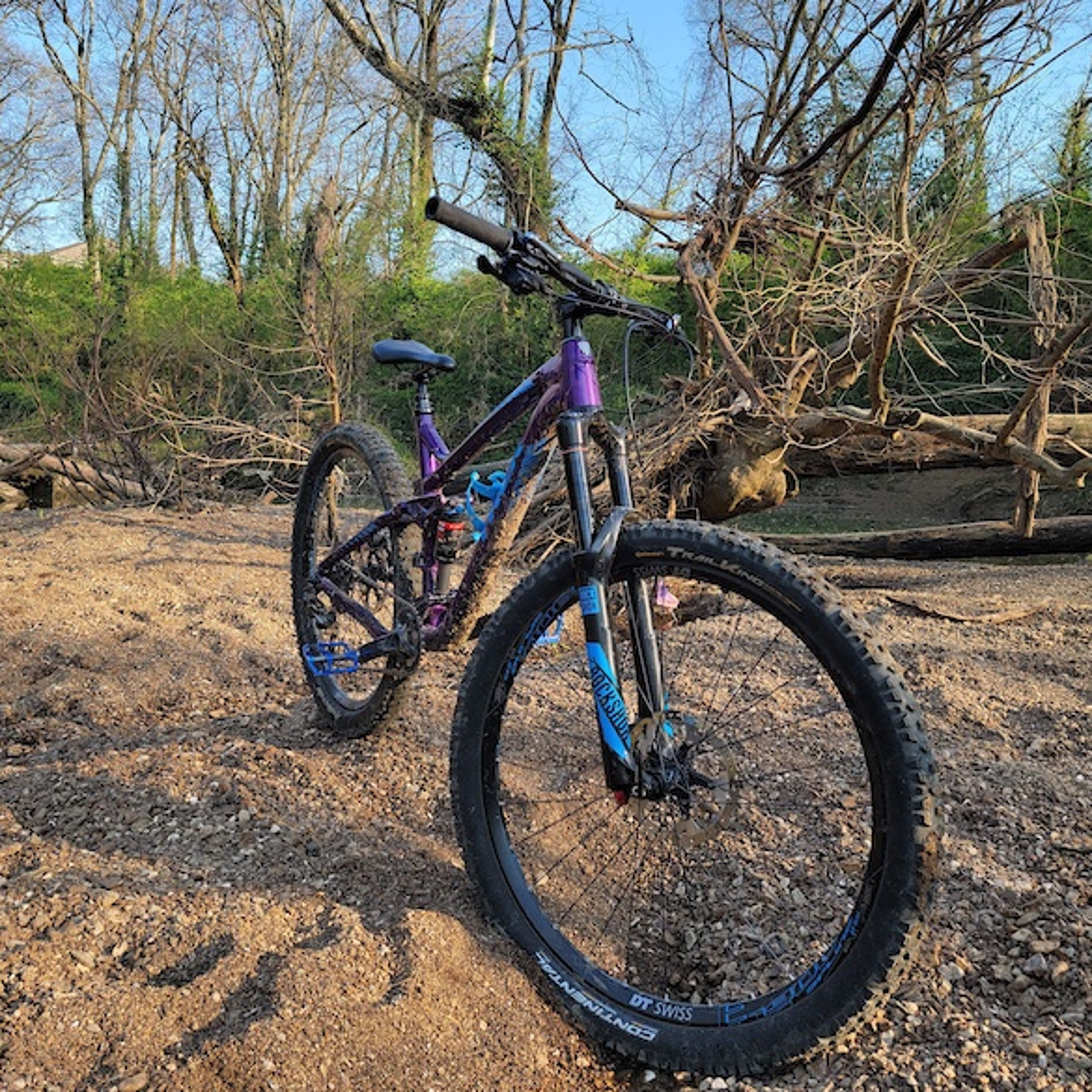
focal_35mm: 29
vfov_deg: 55.3
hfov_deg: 55.6
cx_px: 553
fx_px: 1035
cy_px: 444
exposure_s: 1/202
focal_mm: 6.7
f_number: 1.8
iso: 16
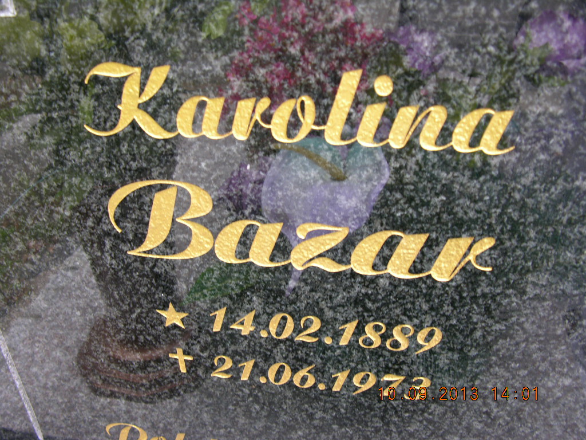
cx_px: 293
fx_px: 593
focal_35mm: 35
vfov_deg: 40.7
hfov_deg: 52.6
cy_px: 220
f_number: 2.8
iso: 50
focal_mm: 8.9
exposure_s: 1/33.9
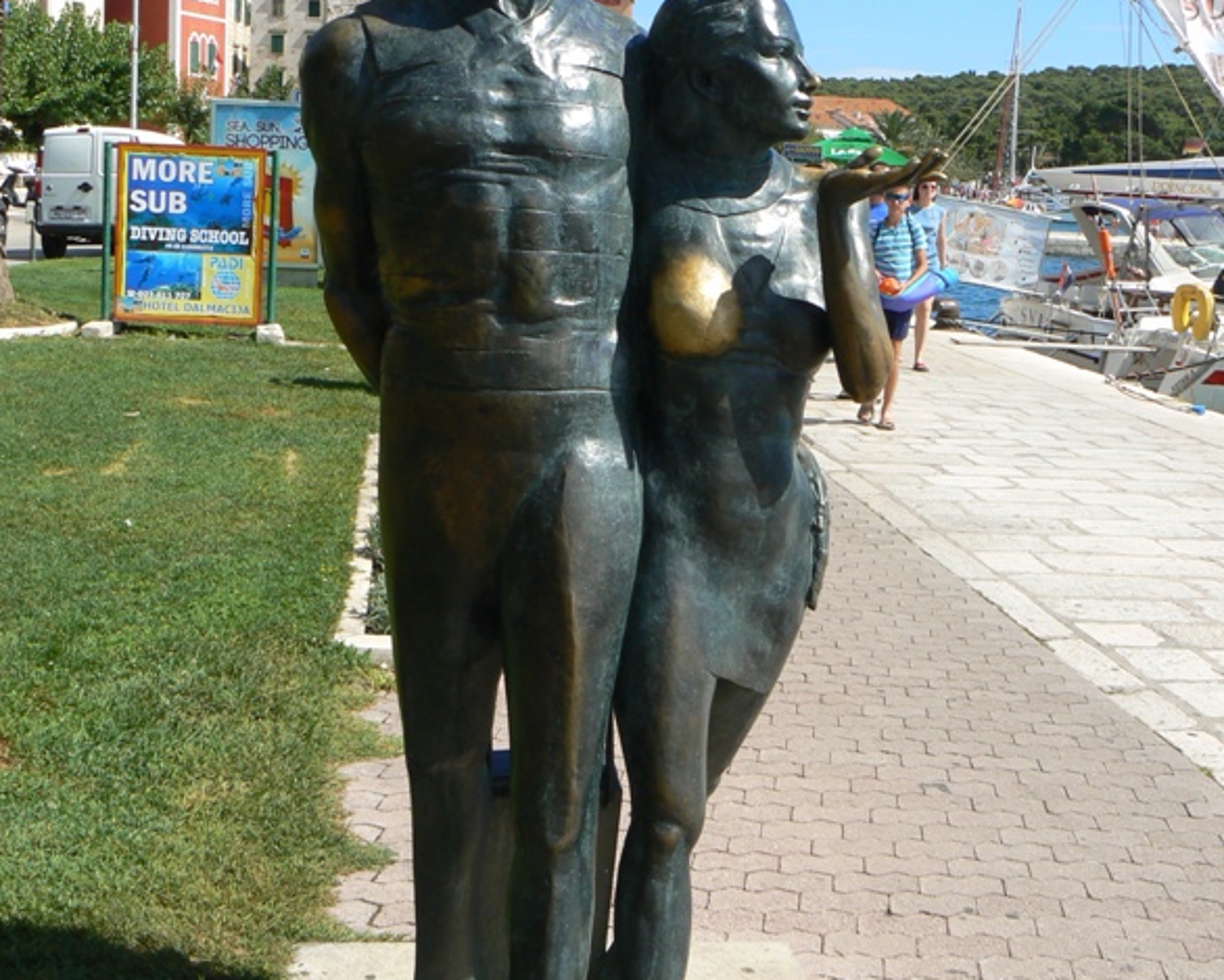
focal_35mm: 48
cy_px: 483
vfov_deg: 31.5
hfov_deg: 38.8
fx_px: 1739
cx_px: 608
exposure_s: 1/250
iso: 80
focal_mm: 6
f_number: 5.6
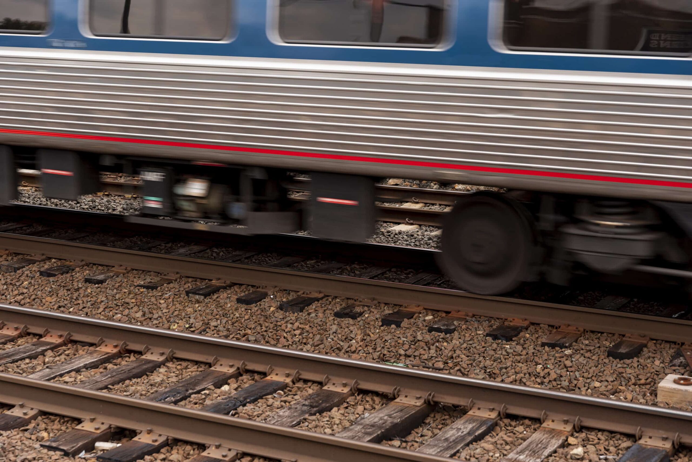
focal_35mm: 70
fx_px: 1346
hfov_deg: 28.8
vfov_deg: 19.5
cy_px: 231
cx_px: 346
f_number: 4.5
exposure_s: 1/160
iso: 80
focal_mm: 70
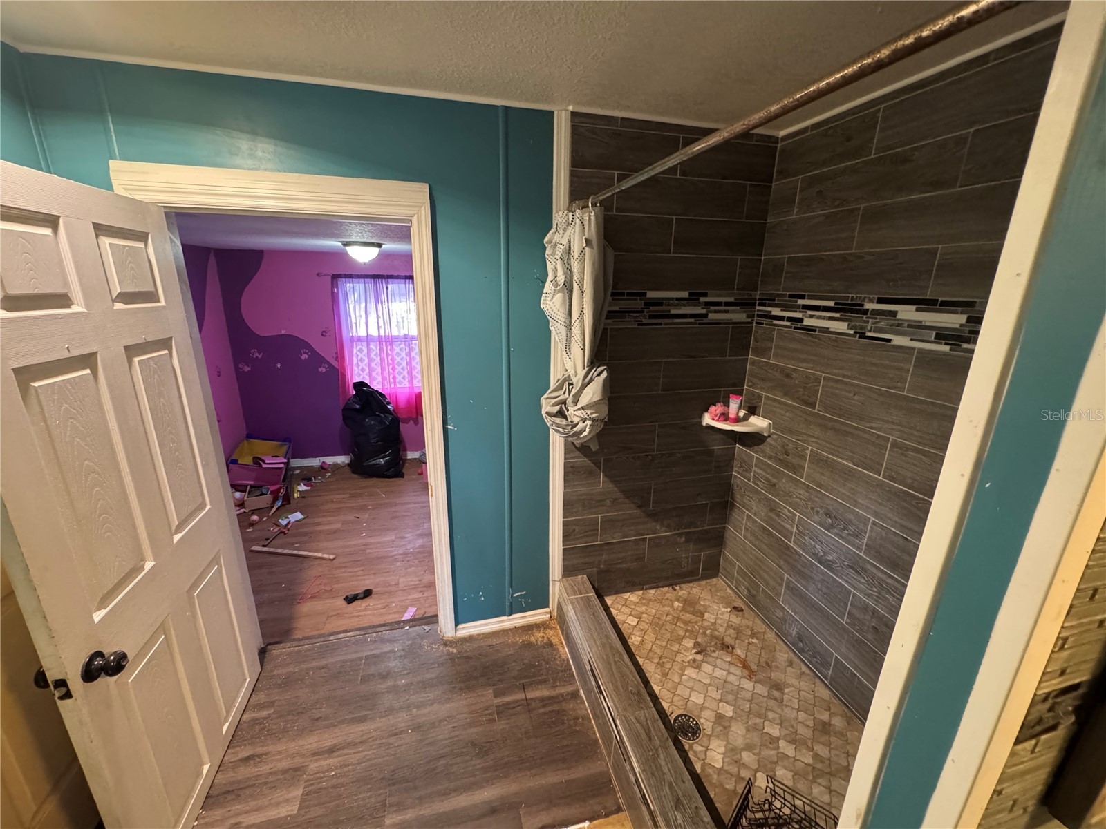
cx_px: 553
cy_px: 414
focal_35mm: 14
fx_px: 447
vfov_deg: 85.7
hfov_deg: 102.1
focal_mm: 2.22
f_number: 2.2
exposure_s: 1/60
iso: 1250
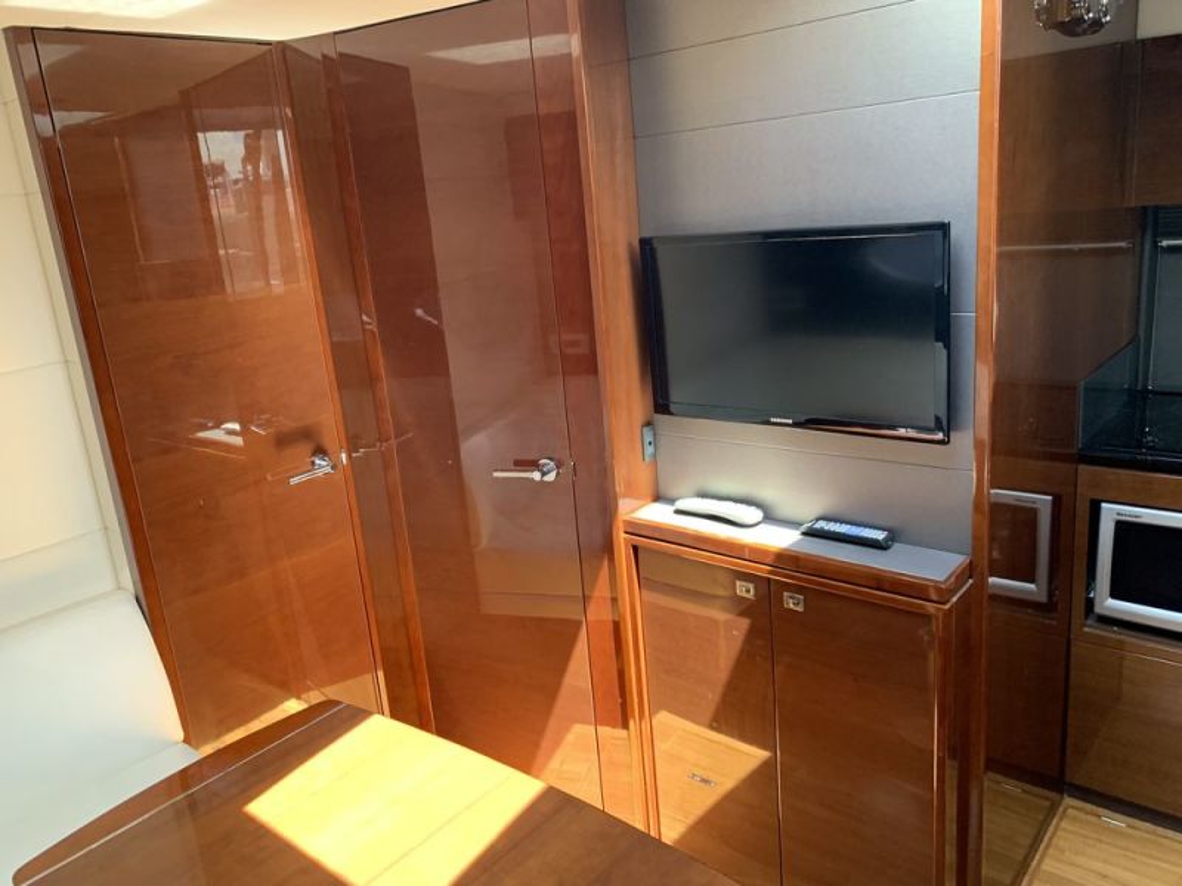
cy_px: 443
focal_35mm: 26
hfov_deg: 67.3
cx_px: 591
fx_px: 888
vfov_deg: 53.1
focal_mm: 4.25
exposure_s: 1/60
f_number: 1.8
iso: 200
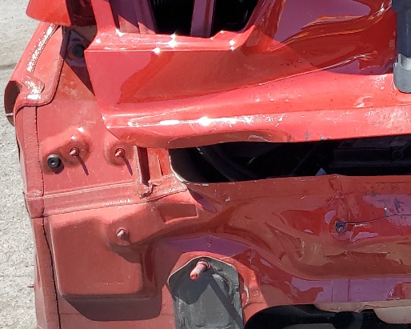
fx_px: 961
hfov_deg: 22.1
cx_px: 506
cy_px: 101
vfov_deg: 19.3
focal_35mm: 79
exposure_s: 1/1667
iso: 50
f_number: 1.5
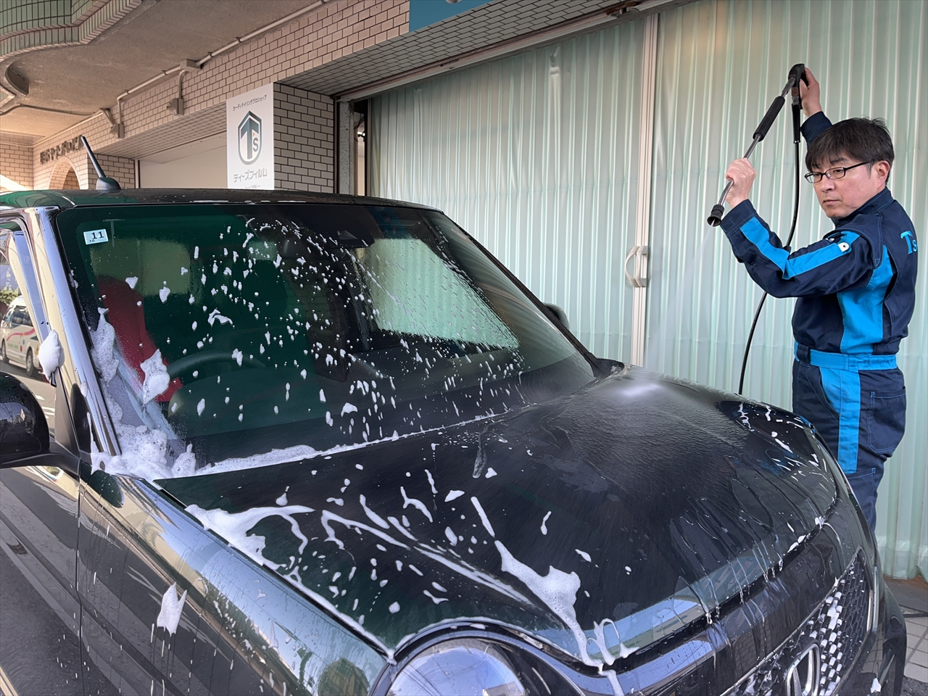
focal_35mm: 26
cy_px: 348
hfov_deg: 67.3
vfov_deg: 53.1
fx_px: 697
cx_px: 464
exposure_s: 1/121
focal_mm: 5.1
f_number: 1.6
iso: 40
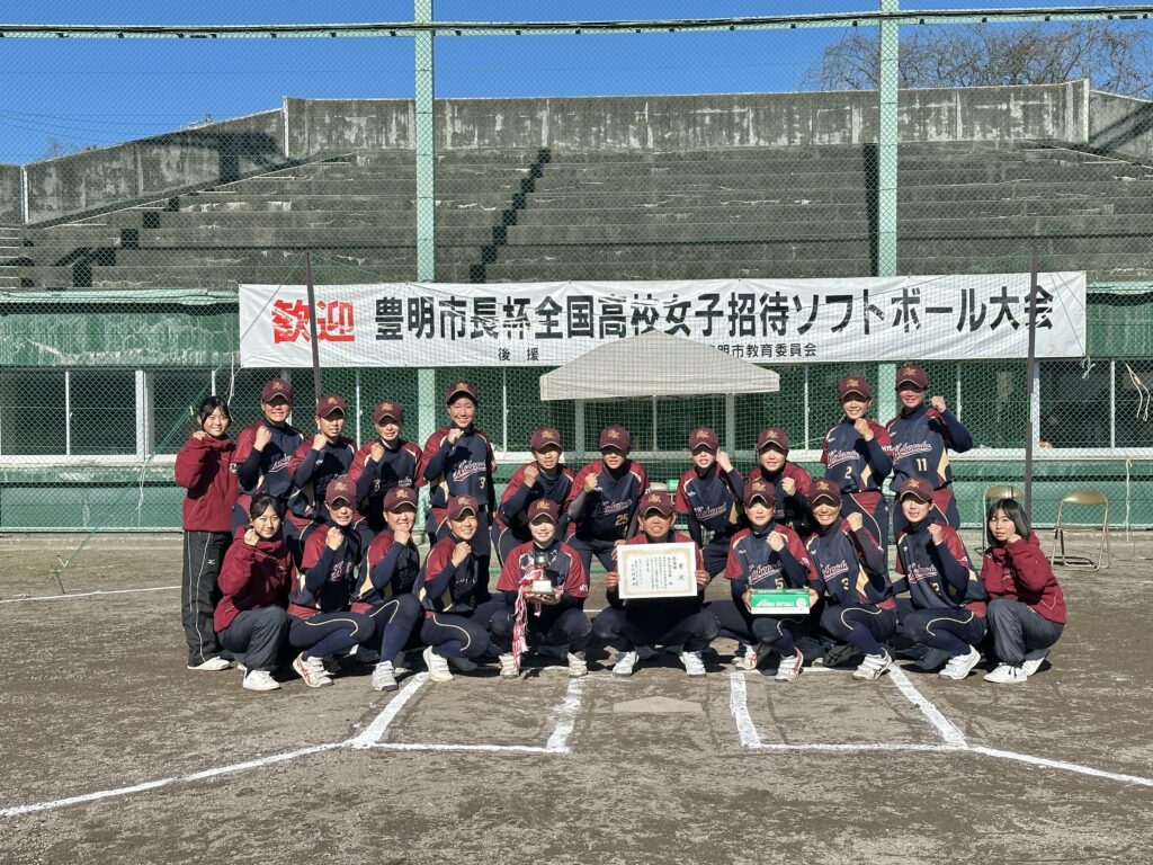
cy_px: 432
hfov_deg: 39.7
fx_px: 1599
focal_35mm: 48
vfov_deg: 30.3
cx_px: 576
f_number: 1.78
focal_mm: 6.86
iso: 64
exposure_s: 1/5000
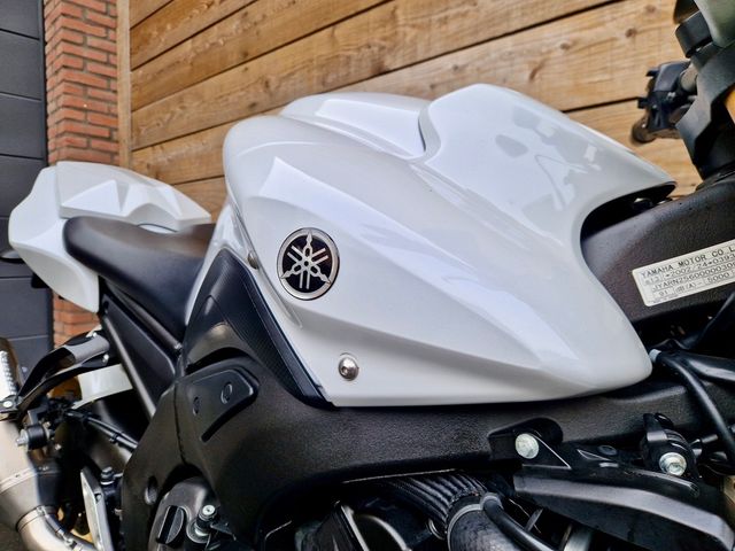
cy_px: 276
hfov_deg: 73.9
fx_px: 488
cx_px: 368
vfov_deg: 58.9
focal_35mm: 23
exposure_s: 1/276
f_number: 1.8
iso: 50
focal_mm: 5.4
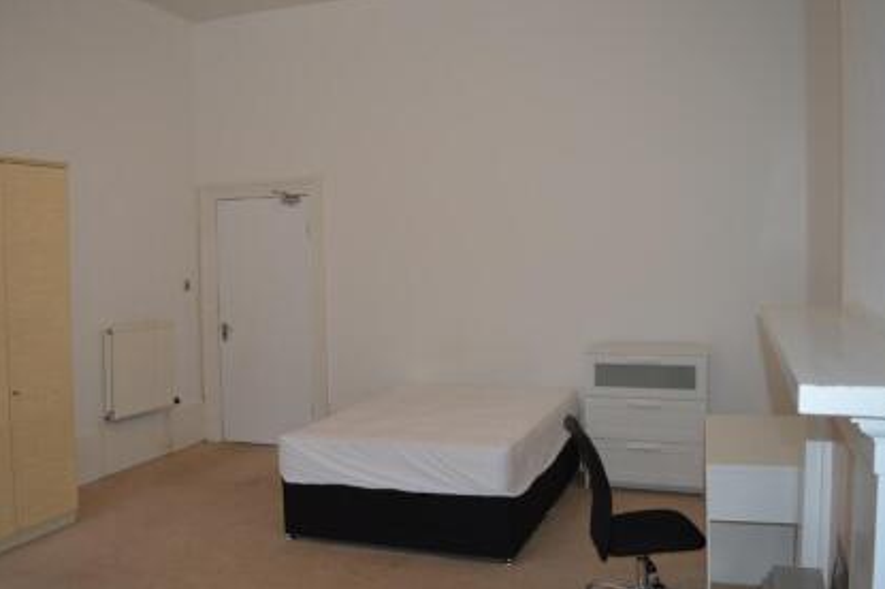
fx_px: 761
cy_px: 298
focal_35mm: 31
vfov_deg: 42.3
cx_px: 401
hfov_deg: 60.2
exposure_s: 1/60
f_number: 4
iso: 400
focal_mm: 18
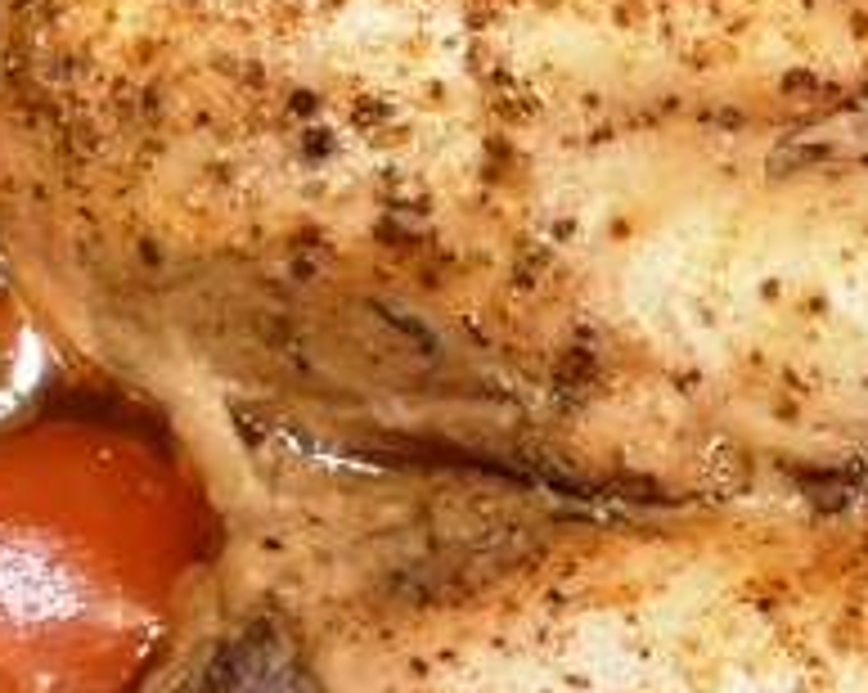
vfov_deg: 8.6
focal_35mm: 178
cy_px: 27
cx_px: 985
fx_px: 4568
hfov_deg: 10.7
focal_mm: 7.3
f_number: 3.7
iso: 400
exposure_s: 1/13
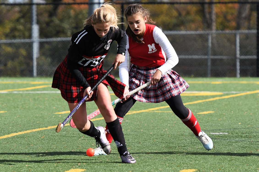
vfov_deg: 5.7
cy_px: 86
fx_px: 1727
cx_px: 130
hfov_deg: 8.6
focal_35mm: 240
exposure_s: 1/1000
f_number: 4
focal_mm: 160
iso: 100
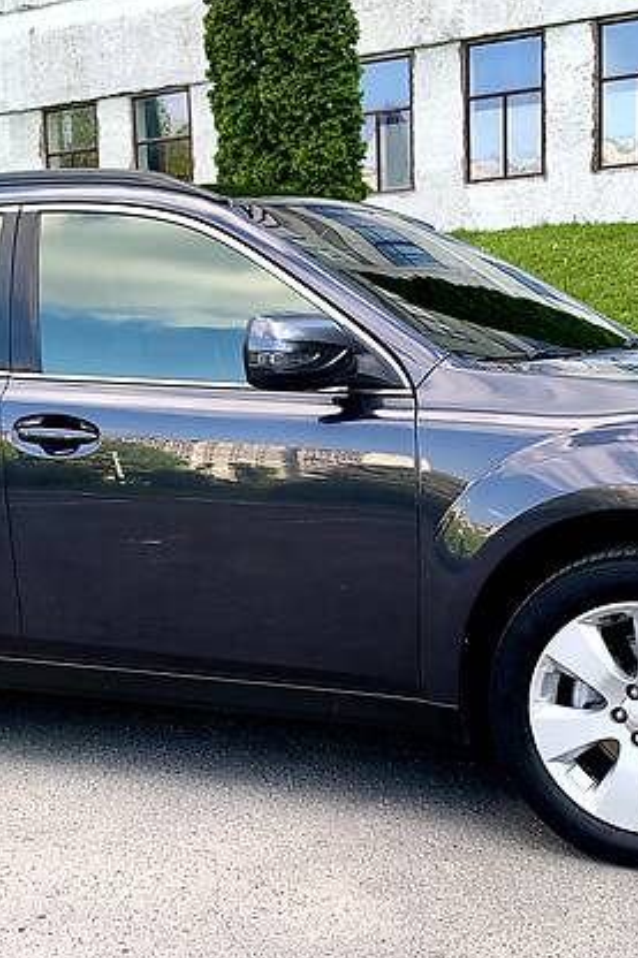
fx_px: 1383
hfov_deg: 26.0
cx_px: 359
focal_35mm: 52
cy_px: 569
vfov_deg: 38.1
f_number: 1.8
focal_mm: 4.2
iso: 25
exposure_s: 1/197
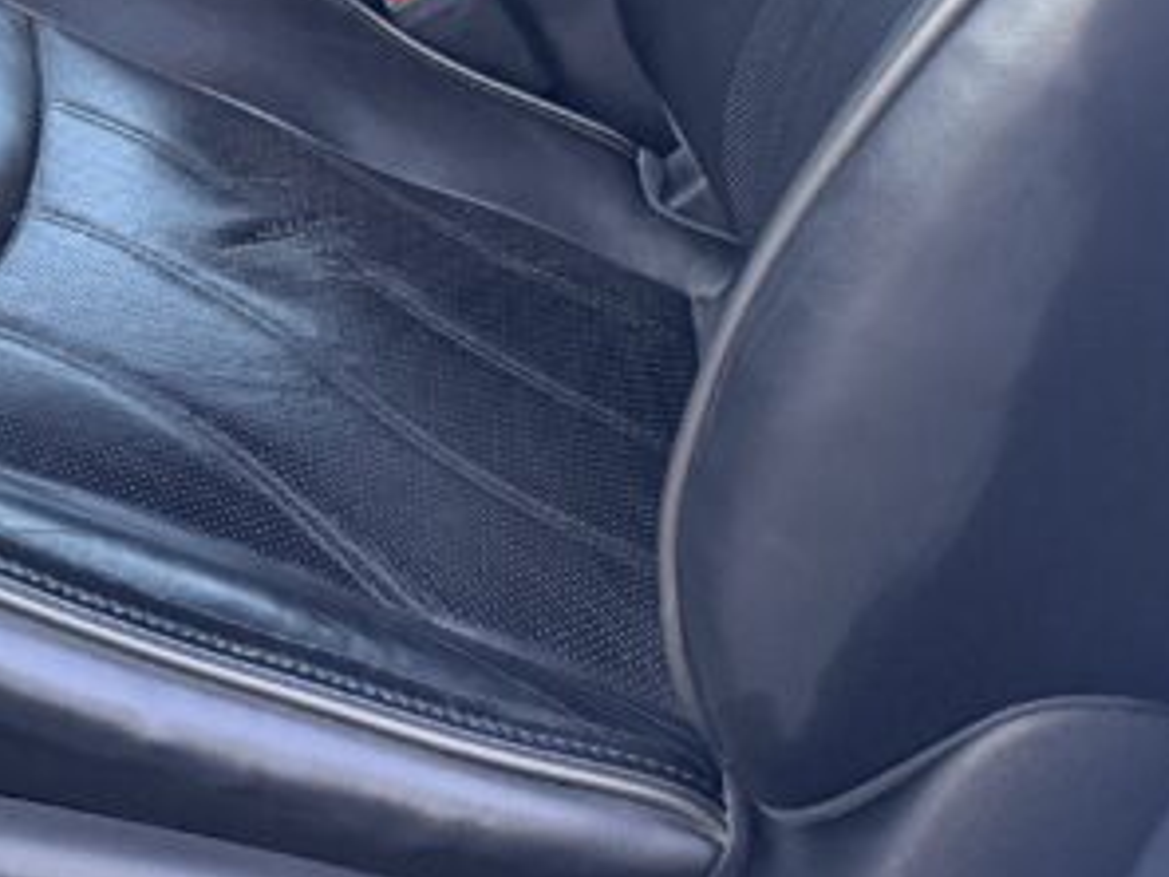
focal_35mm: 83
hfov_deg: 22.4
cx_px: -67
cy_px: -284
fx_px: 2803
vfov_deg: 16.7
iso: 500
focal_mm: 6.76
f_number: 1.78
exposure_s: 1/60
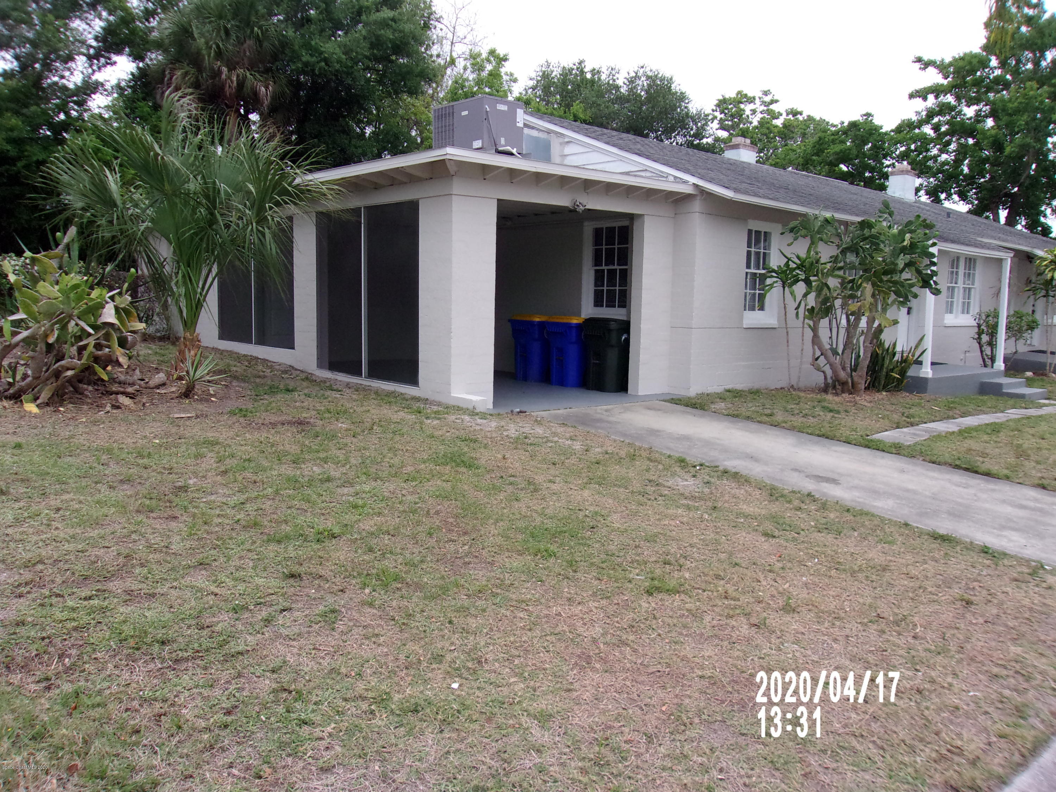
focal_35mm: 27
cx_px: 528
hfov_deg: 65.3
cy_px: 396
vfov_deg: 51.4
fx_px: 824
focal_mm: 4.9
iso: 200
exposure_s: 1/140
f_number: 10.4
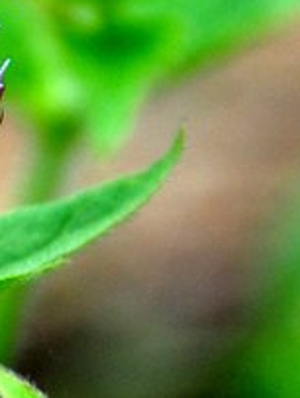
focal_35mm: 761
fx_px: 8771
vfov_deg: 2.6
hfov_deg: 2.0
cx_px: -220
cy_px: 180
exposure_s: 1/640
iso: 400
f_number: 6.3
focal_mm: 105
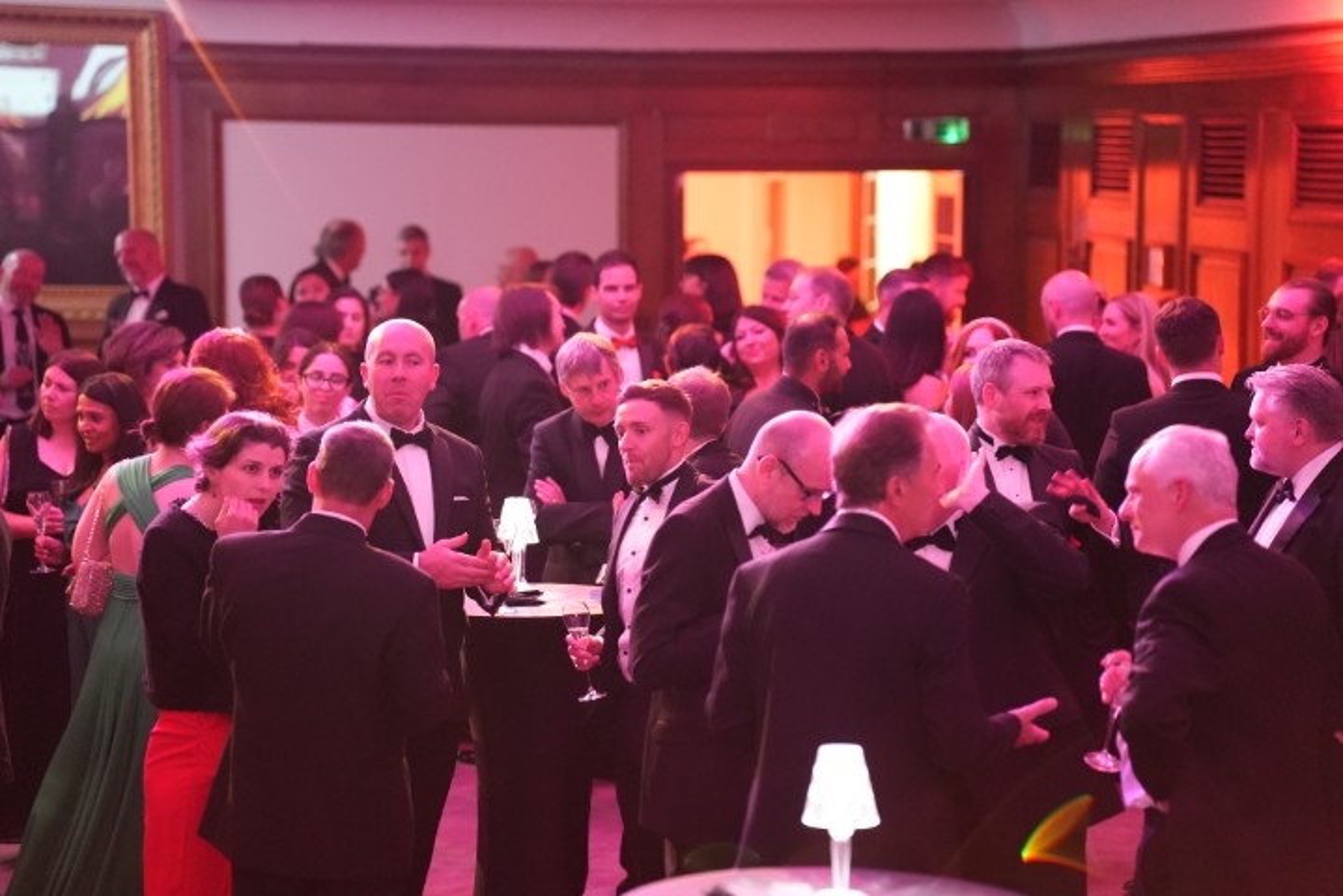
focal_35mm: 102
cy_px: 448
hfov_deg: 20.0
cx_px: 672
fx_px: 3806
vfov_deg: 13.4
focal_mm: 102
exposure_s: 1/125
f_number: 2.8
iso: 10000
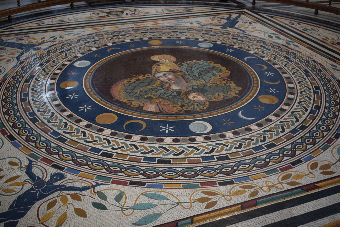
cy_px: 114
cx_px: 170
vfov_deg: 34.2
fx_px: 368
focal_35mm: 39
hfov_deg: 49.6
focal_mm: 26
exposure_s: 1/60
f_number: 4
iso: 560
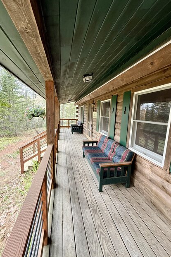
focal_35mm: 15
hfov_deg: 77.3
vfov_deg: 100.4
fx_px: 107
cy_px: 130
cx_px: 85
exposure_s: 1/99
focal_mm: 2.22
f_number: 2.2
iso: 200
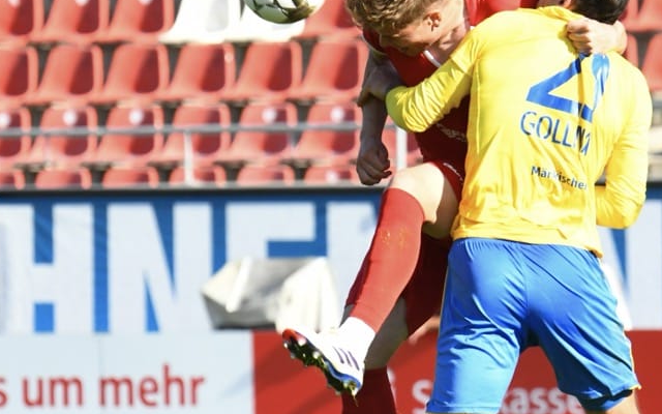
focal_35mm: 632
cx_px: 555
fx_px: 11402
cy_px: 269
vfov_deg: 2.1
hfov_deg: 3.3
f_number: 8
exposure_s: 1/1600
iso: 2000
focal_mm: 310
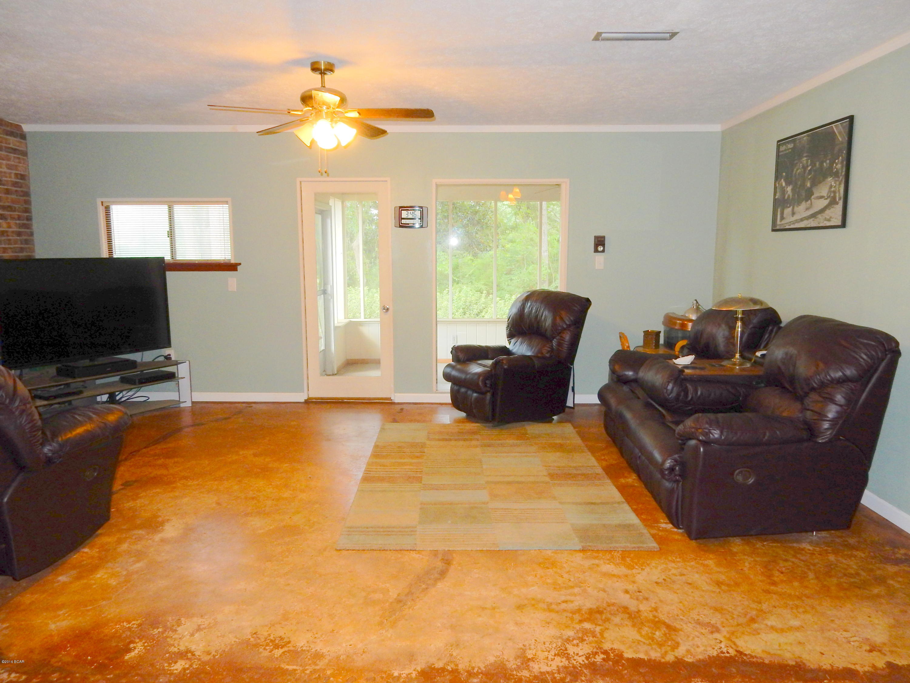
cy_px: 342
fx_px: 657
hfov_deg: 69.4
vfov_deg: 54.9
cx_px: 455
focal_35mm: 25
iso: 220
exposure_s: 1/30
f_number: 3.7
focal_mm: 4.5
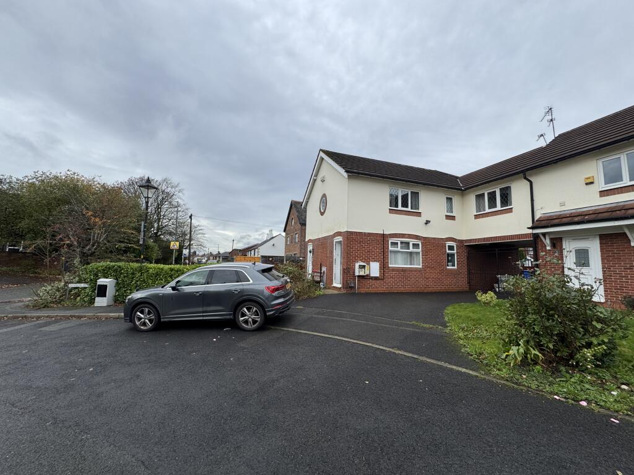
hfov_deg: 102.1
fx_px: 256
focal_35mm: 14
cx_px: 317
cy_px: 238
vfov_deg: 85.7
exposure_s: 1/508
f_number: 2.2
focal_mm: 2.22
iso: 40
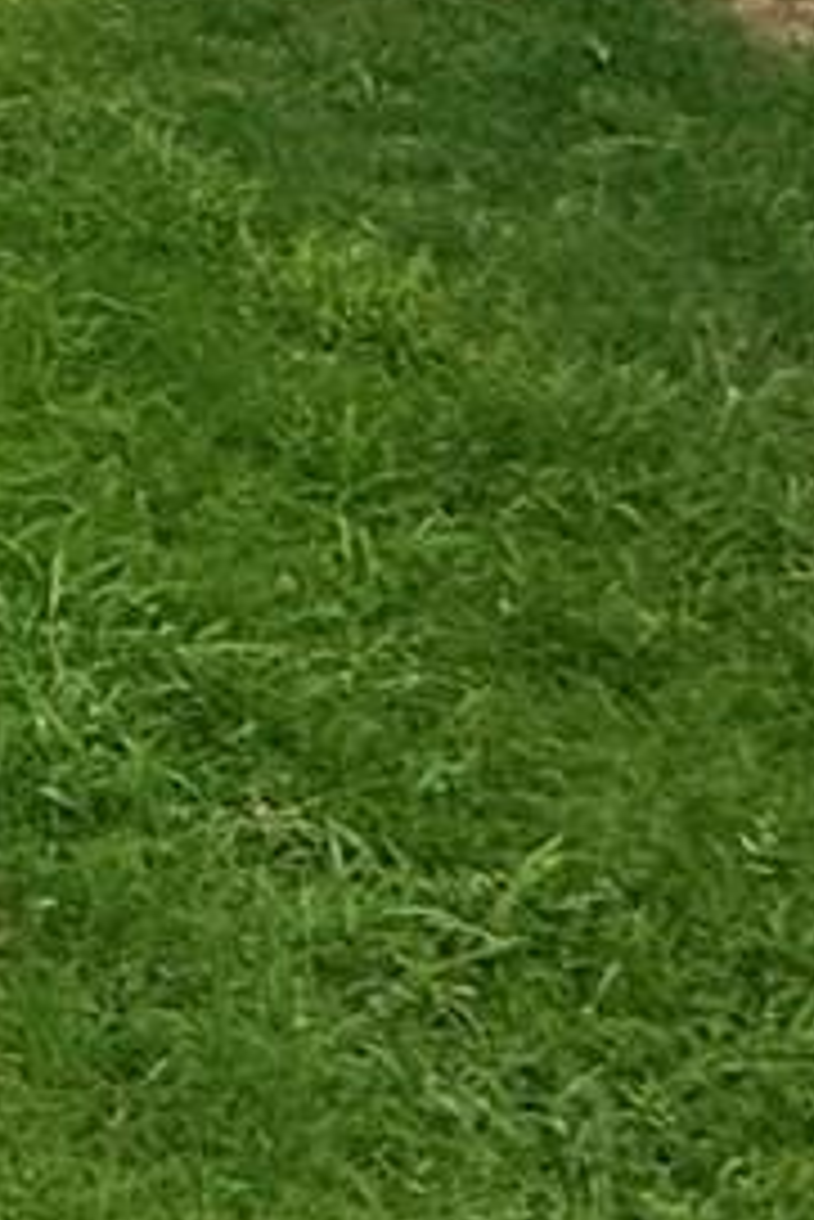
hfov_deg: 7.2
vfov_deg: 15.5
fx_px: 3726
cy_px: -1076
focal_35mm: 110
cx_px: -2820
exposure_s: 1/103
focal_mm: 2.22
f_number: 2.2
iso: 40
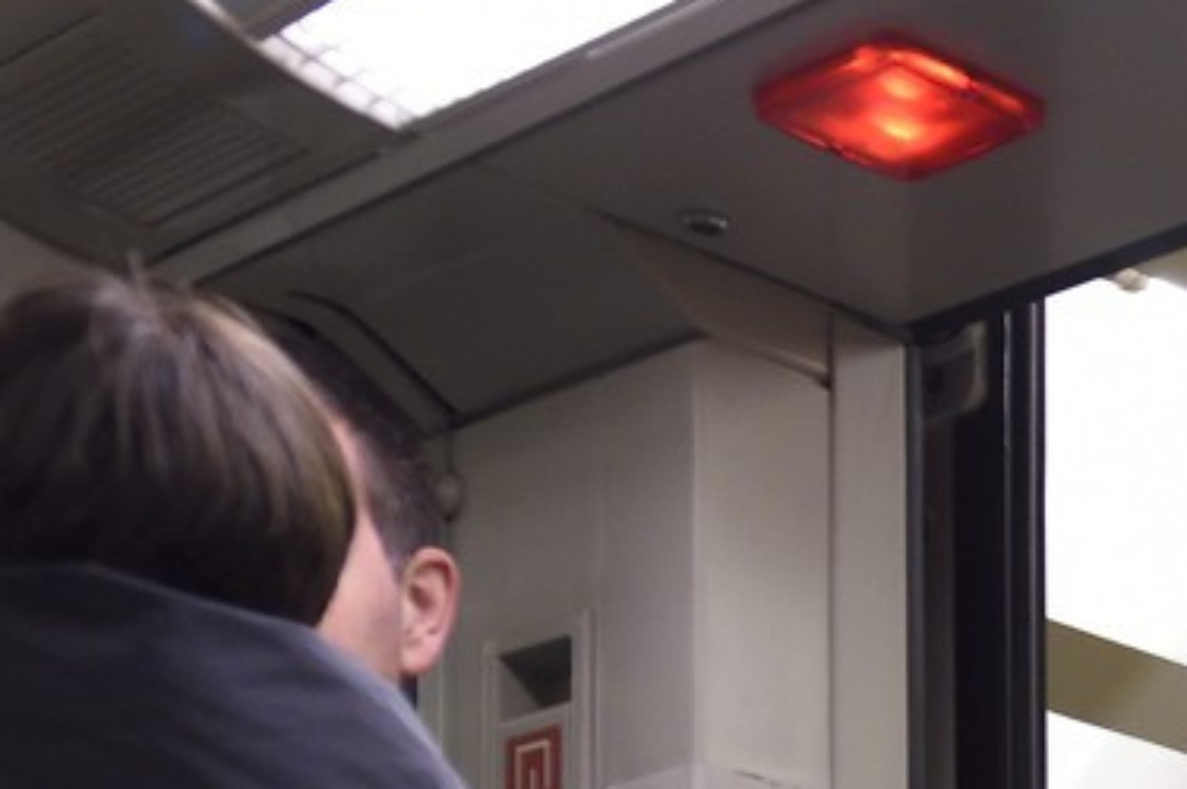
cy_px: 1493
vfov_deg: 12.1
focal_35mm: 102
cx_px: 2159
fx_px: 3360
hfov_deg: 16.6
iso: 1600
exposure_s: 1/125
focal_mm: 24
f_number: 3.5
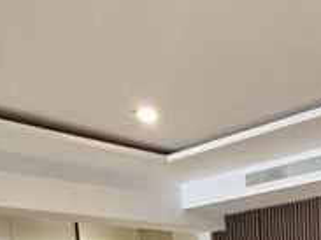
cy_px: 363
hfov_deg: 35.4
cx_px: 303
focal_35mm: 50
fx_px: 463
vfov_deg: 23.2
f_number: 2.2
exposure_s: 1/100
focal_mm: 2.2
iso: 400
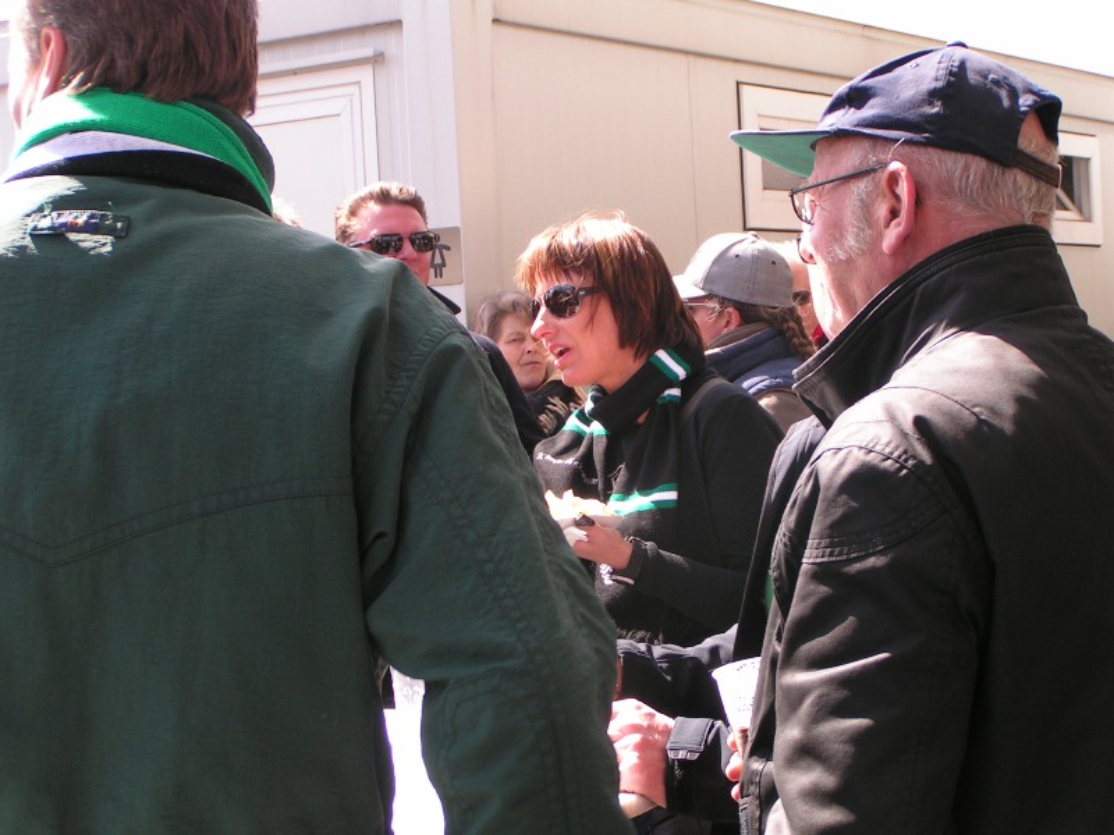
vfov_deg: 20.4
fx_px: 2317
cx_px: 557
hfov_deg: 27.0
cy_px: 418
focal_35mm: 72
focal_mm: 11
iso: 50
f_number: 4
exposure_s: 1/160
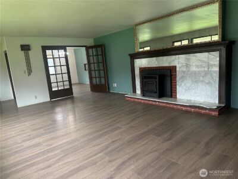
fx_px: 165
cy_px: 90
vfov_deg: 56.8
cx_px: 119
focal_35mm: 24
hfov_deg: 71.6
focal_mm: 6.86
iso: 250
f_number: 1.78
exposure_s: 1/65
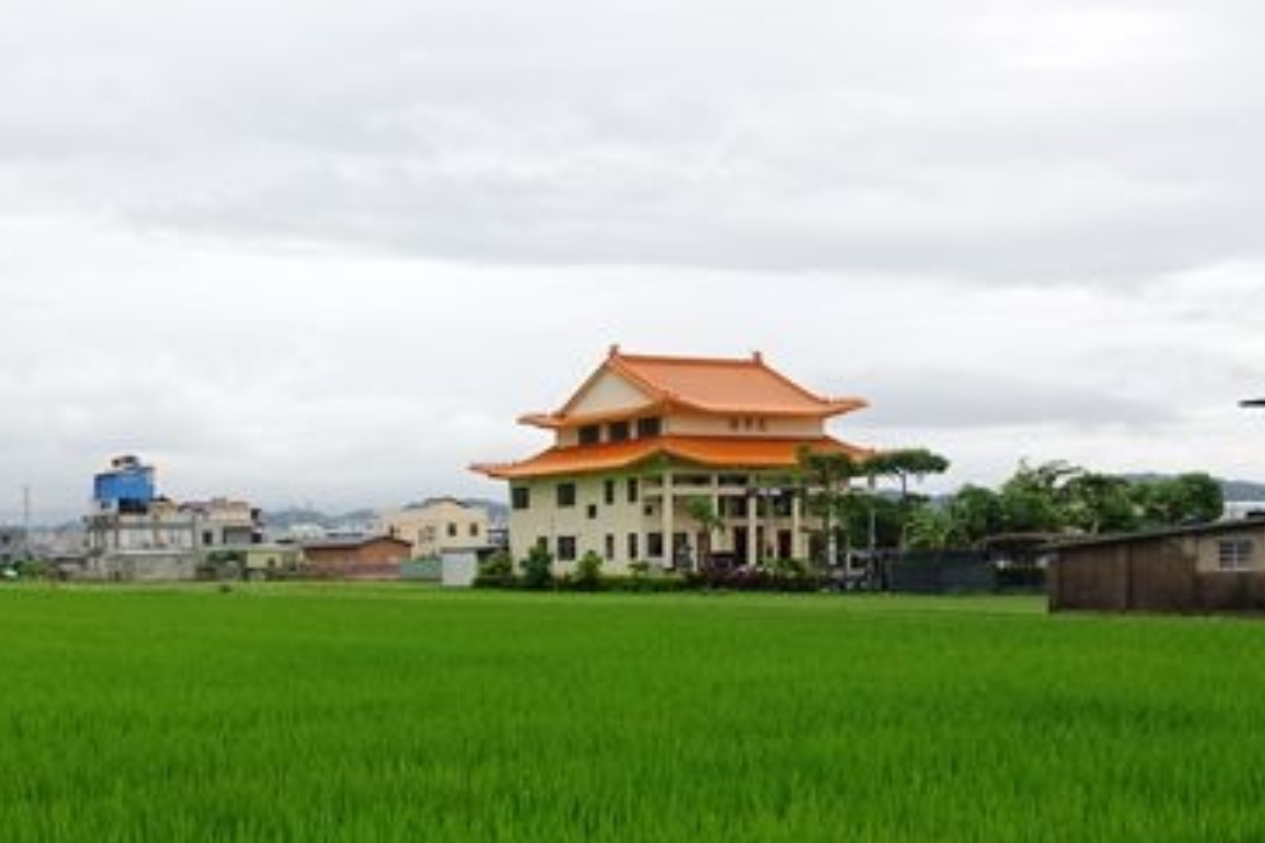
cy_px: 629
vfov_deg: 30.7
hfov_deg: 42.7
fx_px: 1511
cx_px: 195
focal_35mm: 43
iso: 125
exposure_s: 1/200
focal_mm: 8.8
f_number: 4
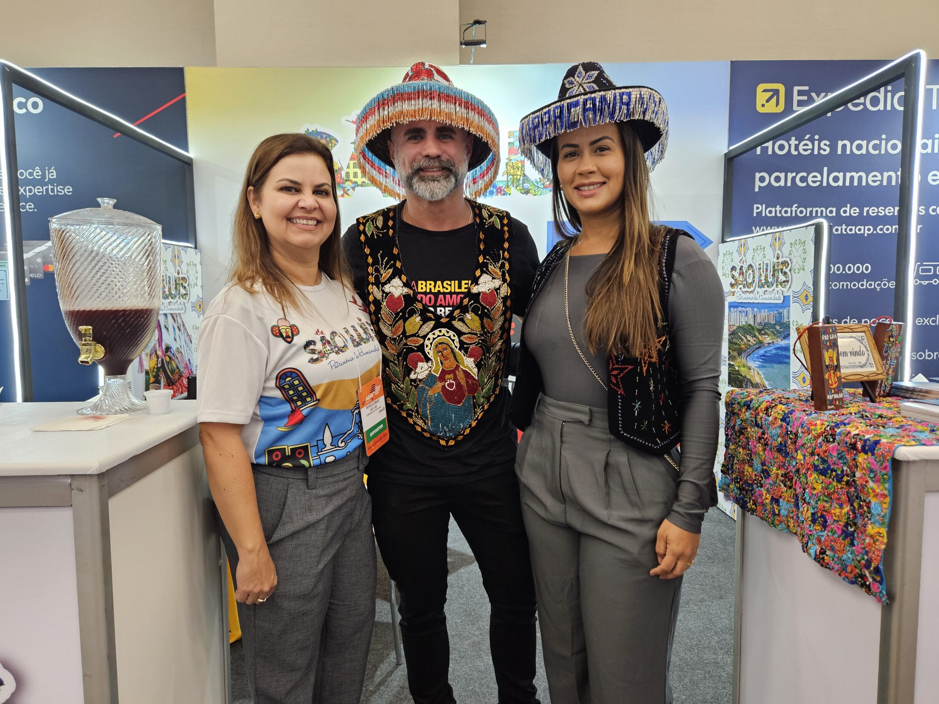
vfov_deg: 56.8
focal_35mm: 24
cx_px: 464
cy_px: 349
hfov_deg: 71.6
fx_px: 651
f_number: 1.8
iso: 640
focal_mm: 5.4
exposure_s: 1/40
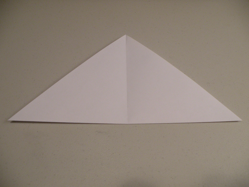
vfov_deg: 51.4
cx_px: 124
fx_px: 194
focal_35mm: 27
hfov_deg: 65.3
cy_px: 94
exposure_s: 1/60
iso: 229
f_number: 2.8
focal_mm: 4.7
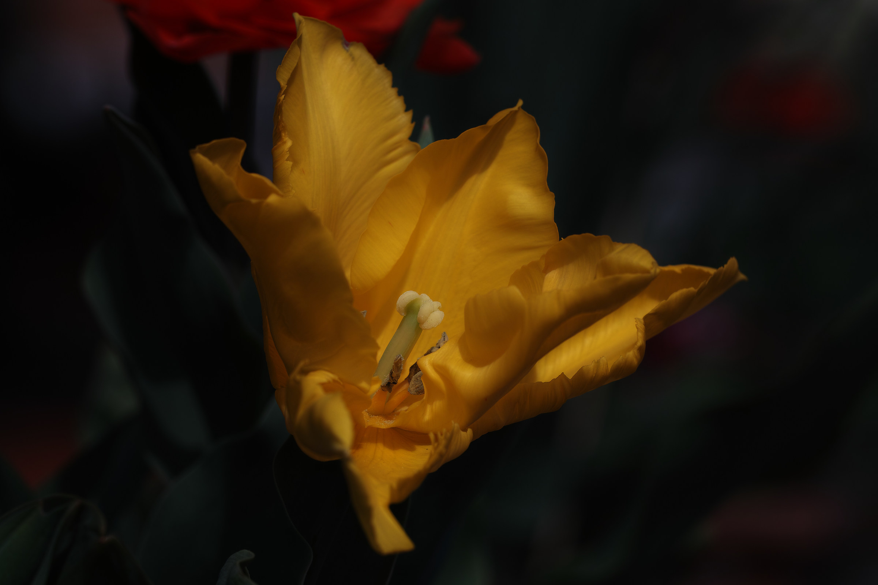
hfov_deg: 9.1
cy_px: 292
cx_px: 439
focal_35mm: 225
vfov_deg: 6.1
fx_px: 5487
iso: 100
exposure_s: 1/800
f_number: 8
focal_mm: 150
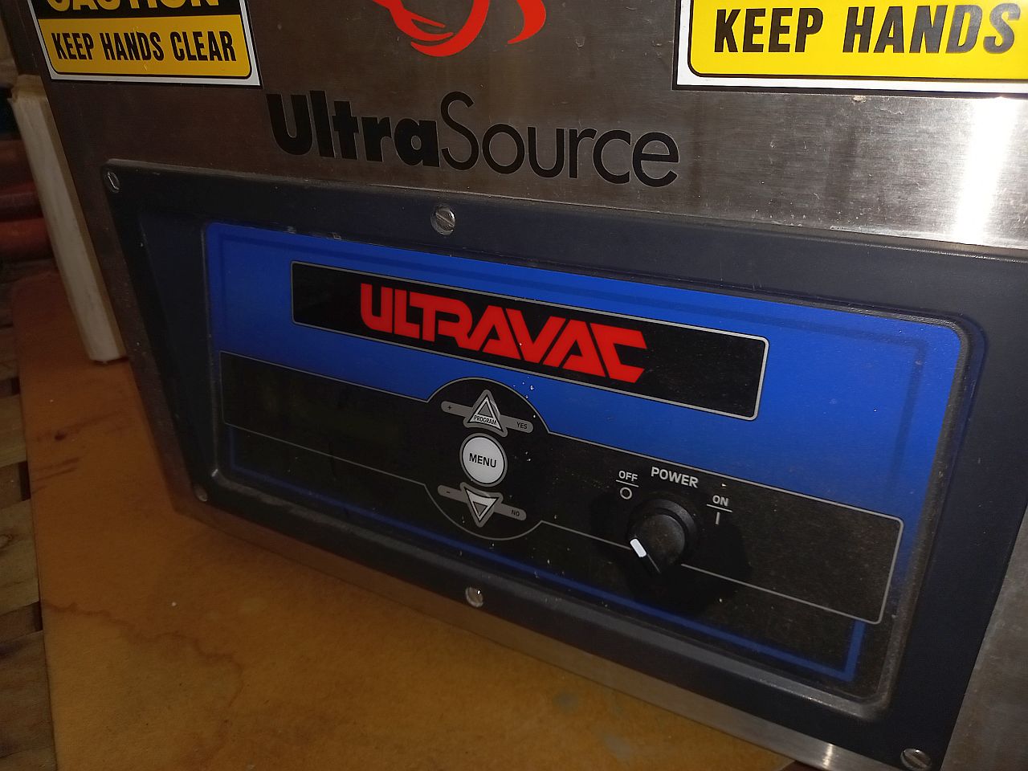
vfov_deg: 54.9
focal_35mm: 25
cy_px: 386
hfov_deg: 69.4
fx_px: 742
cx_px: 514
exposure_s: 1/50
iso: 50
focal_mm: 4.6
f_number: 2
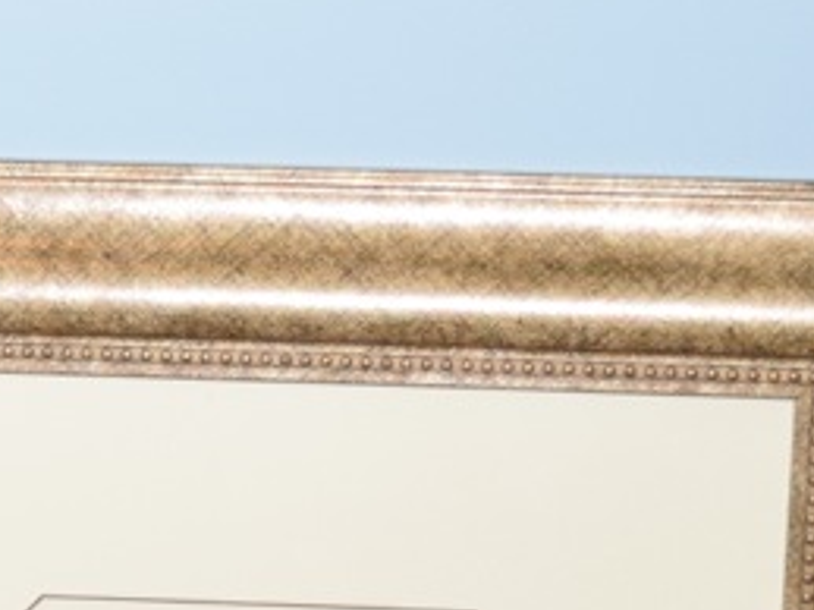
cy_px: 753
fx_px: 4983
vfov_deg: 6.9
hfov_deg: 9.1
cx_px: -440
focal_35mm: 212
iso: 800
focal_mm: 38
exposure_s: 1/100
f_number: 5
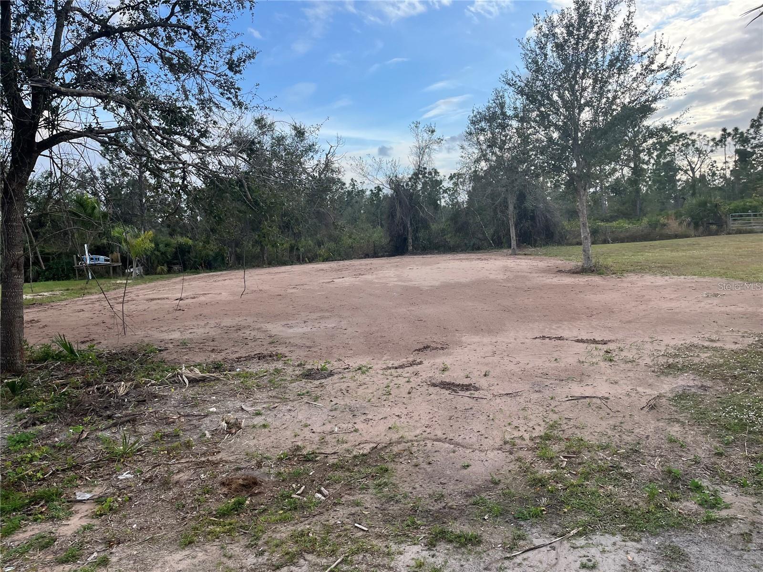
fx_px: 573
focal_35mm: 26
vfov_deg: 53.1
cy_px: 286
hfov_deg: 67.3
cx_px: 382
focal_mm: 5.1
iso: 50
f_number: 1.6
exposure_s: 1/1175
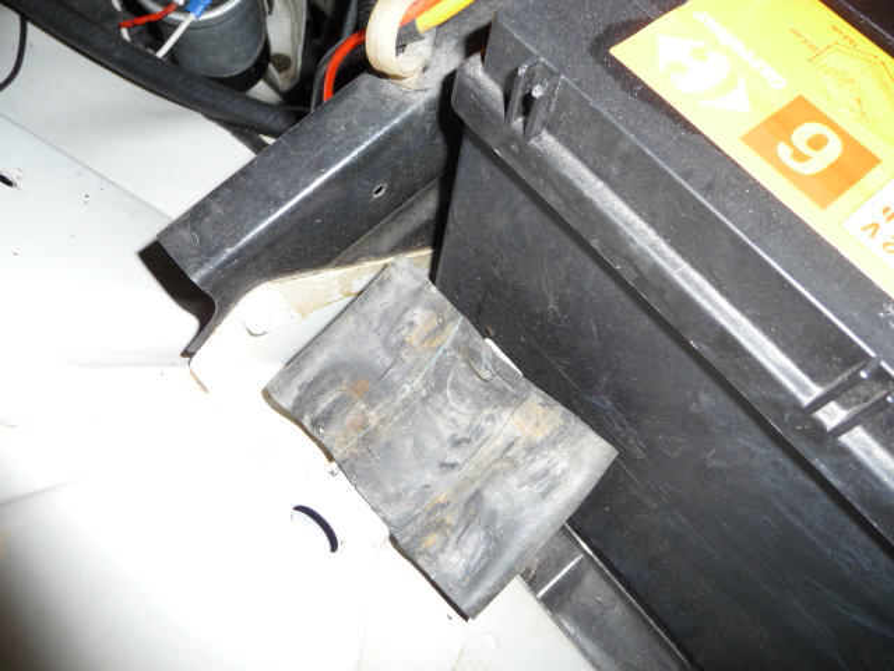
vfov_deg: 49.7
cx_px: 447
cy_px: 336
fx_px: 723
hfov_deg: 63.4
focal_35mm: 28
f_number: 3.3
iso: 100
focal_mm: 4.7
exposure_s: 1/30
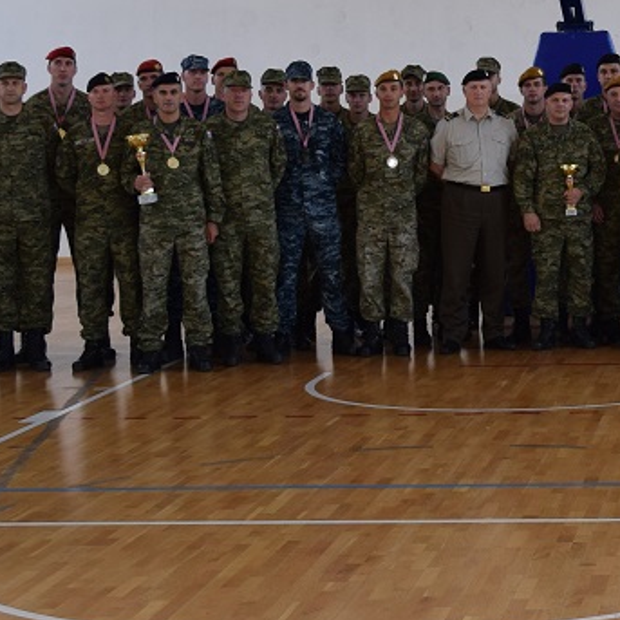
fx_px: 2168
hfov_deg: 15.8
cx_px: 698
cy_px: 199
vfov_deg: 16.2
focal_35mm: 107
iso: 400
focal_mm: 24
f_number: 5.6
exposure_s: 1/125
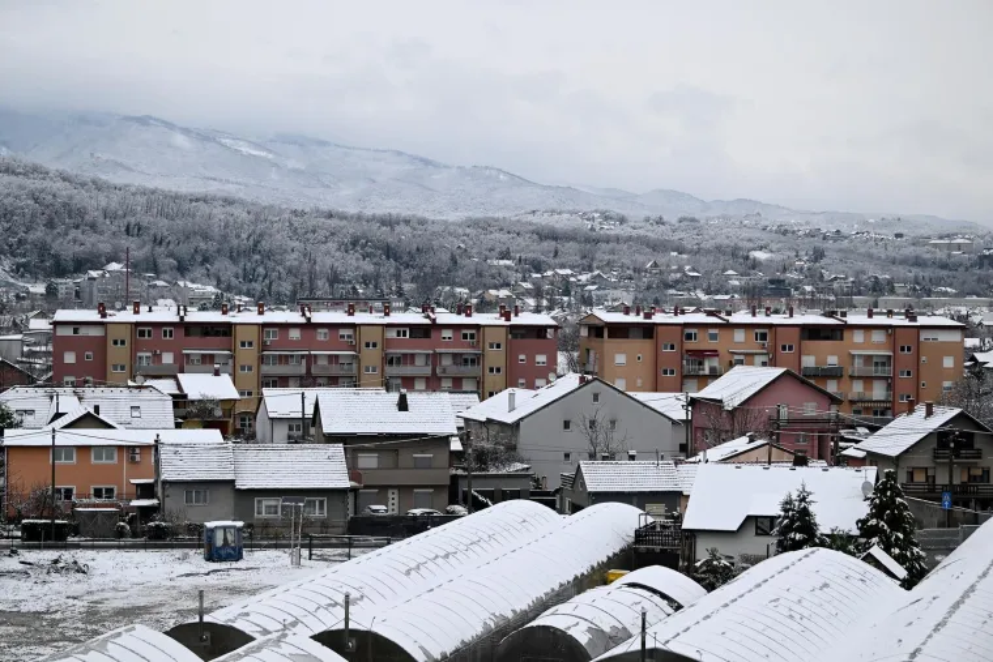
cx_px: 496
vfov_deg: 15.9
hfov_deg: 23.6
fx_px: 2372
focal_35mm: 86
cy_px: 331
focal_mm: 86
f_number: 4
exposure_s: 1/2000
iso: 400
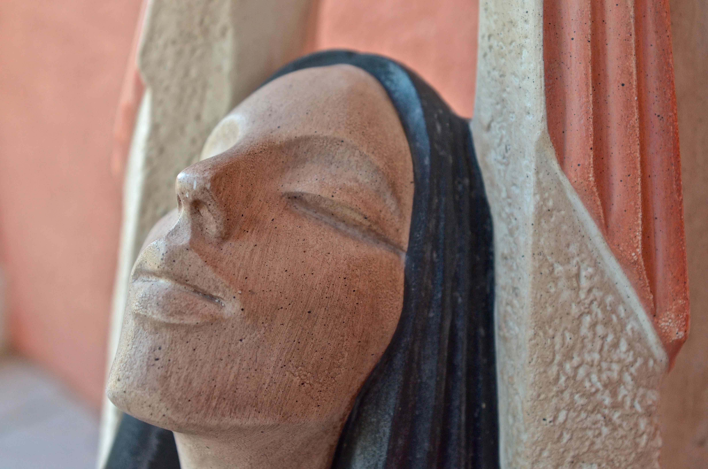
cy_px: 234
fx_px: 824
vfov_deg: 31.8
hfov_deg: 46.5
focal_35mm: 42
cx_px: 354
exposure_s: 1/200
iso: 800
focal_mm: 28
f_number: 5.6
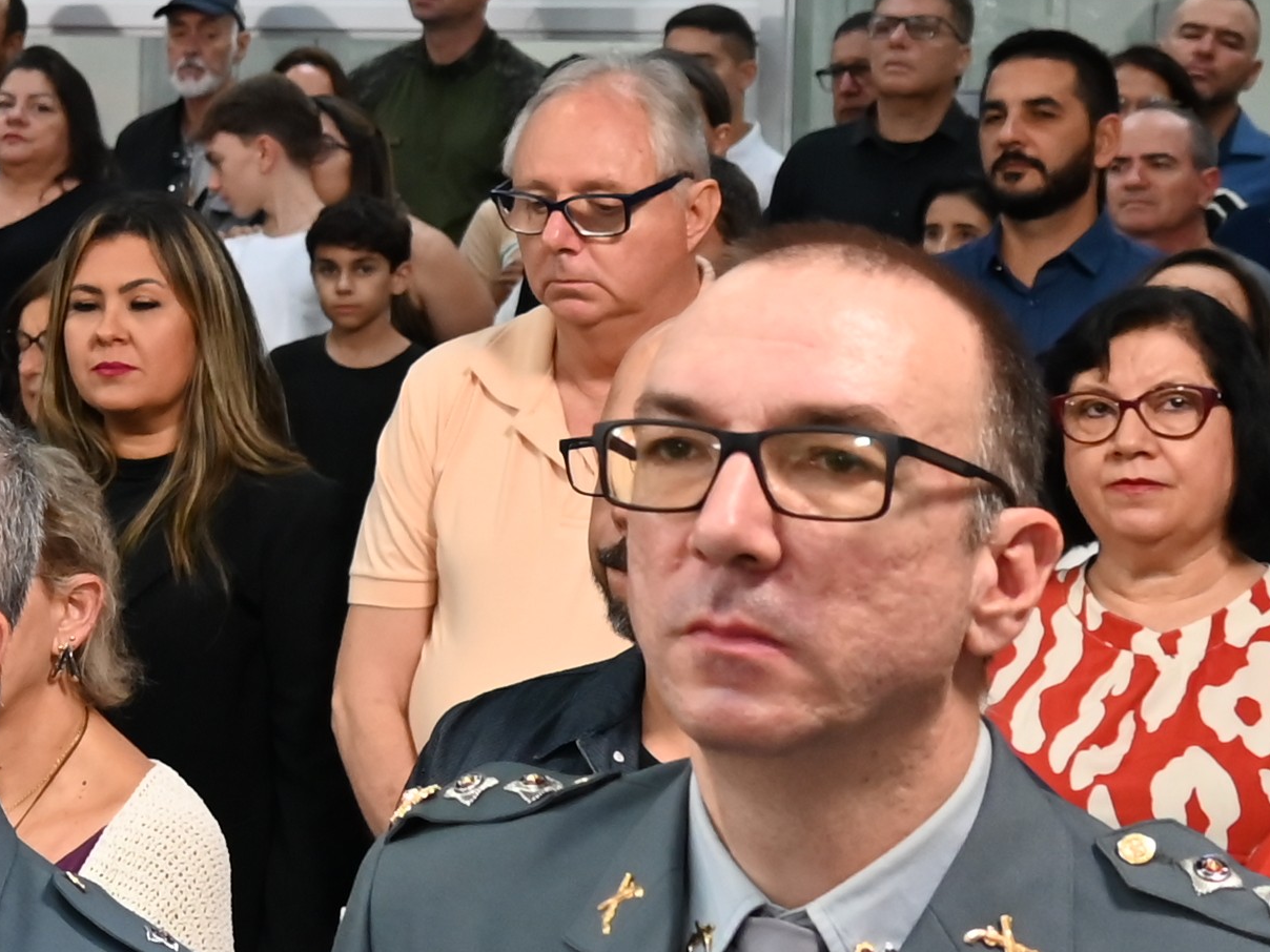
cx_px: -566
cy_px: 162
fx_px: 4219
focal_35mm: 115
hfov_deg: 15.9
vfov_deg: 12.8
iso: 900
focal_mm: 24
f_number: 4
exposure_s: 1/125
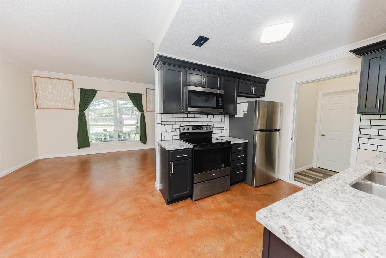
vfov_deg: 90.0
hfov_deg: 112.6
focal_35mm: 12
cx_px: 193
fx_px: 129
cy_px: 129
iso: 250
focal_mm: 12
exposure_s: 1/200
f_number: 4
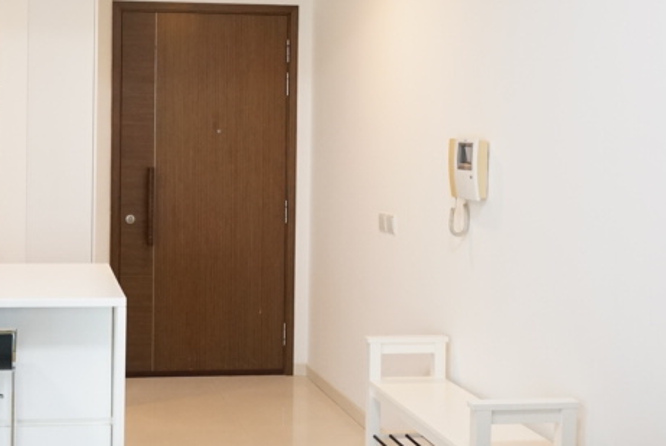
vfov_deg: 31.7
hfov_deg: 44.0
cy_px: 154
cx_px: 128
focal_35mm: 42
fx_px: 778
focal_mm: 12
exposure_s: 1/60
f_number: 4
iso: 1600
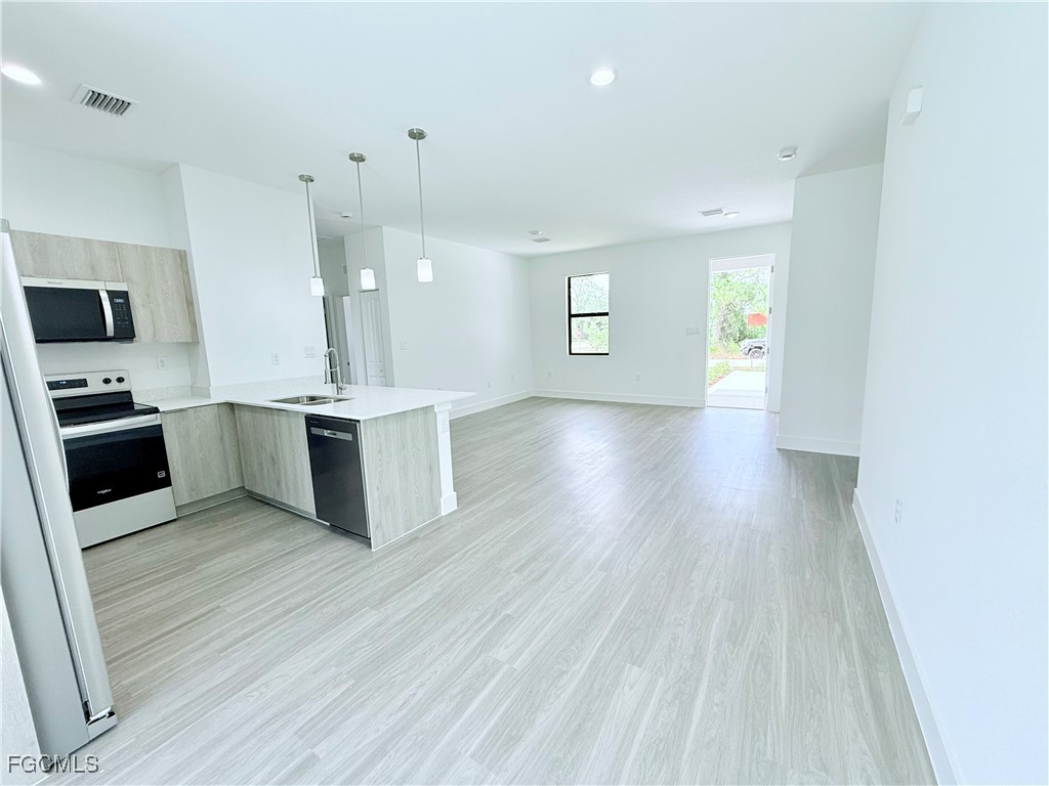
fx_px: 424
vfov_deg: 85.7
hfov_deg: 102.1
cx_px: 524
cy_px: 393
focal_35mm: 14
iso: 64
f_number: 2.2
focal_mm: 2.22
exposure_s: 1/182
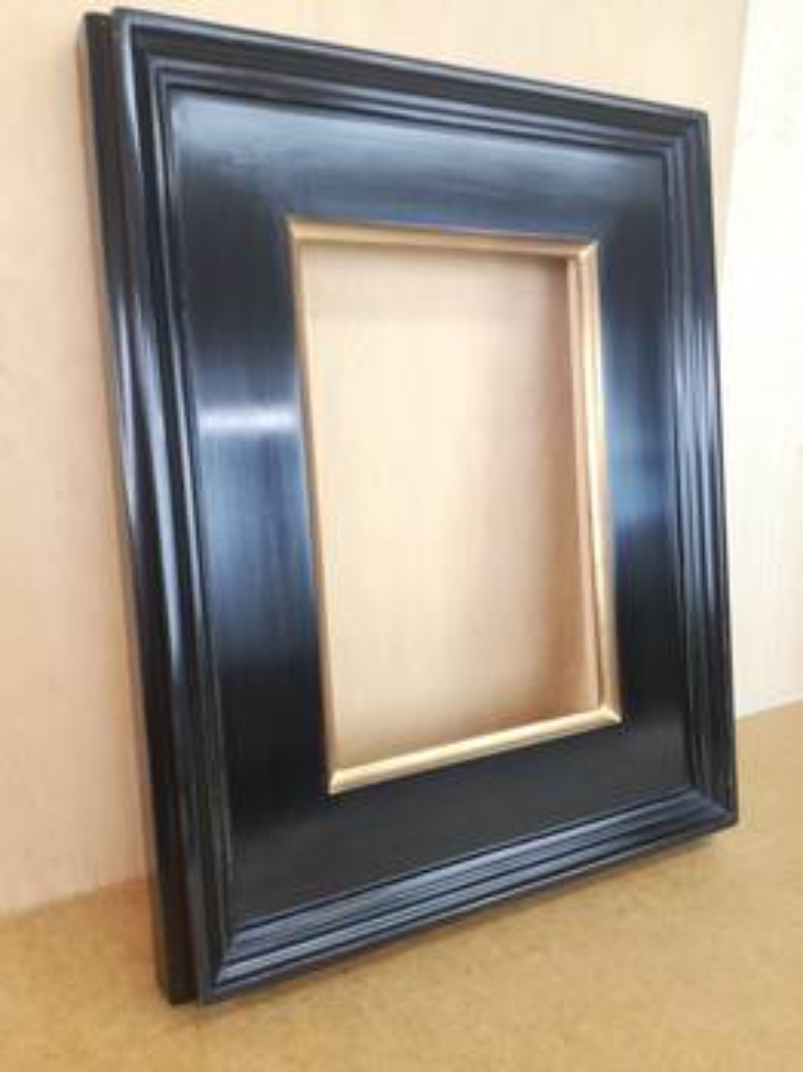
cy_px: 536
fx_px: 836
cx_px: 402
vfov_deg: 65.4
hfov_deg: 51.3
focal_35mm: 27
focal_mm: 3.79
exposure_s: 1/33.3
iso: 100
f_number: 2
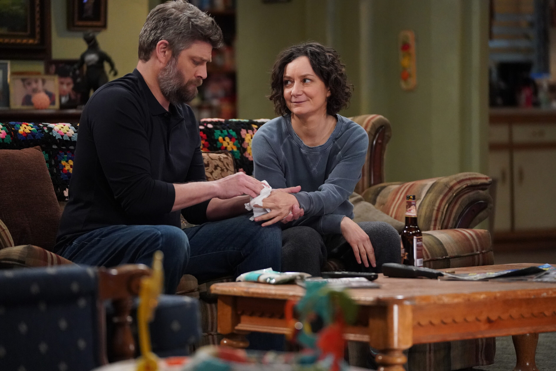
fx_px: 2193
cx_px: 278
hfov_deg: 14.4
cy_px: 186
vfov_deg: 9.7
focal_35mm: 142
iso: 8000
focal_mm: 142
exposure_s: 1/160
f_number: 2.8
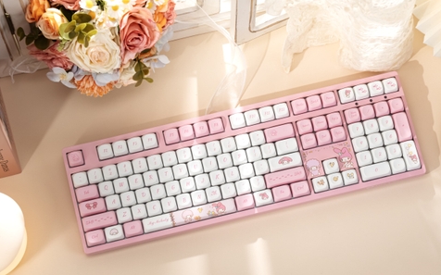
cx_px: 221
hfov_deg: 19.3
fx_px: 1297
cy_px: 145
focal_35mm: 108
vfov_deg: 12.1
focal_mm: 70
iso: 640
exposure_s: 1/160
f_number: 8
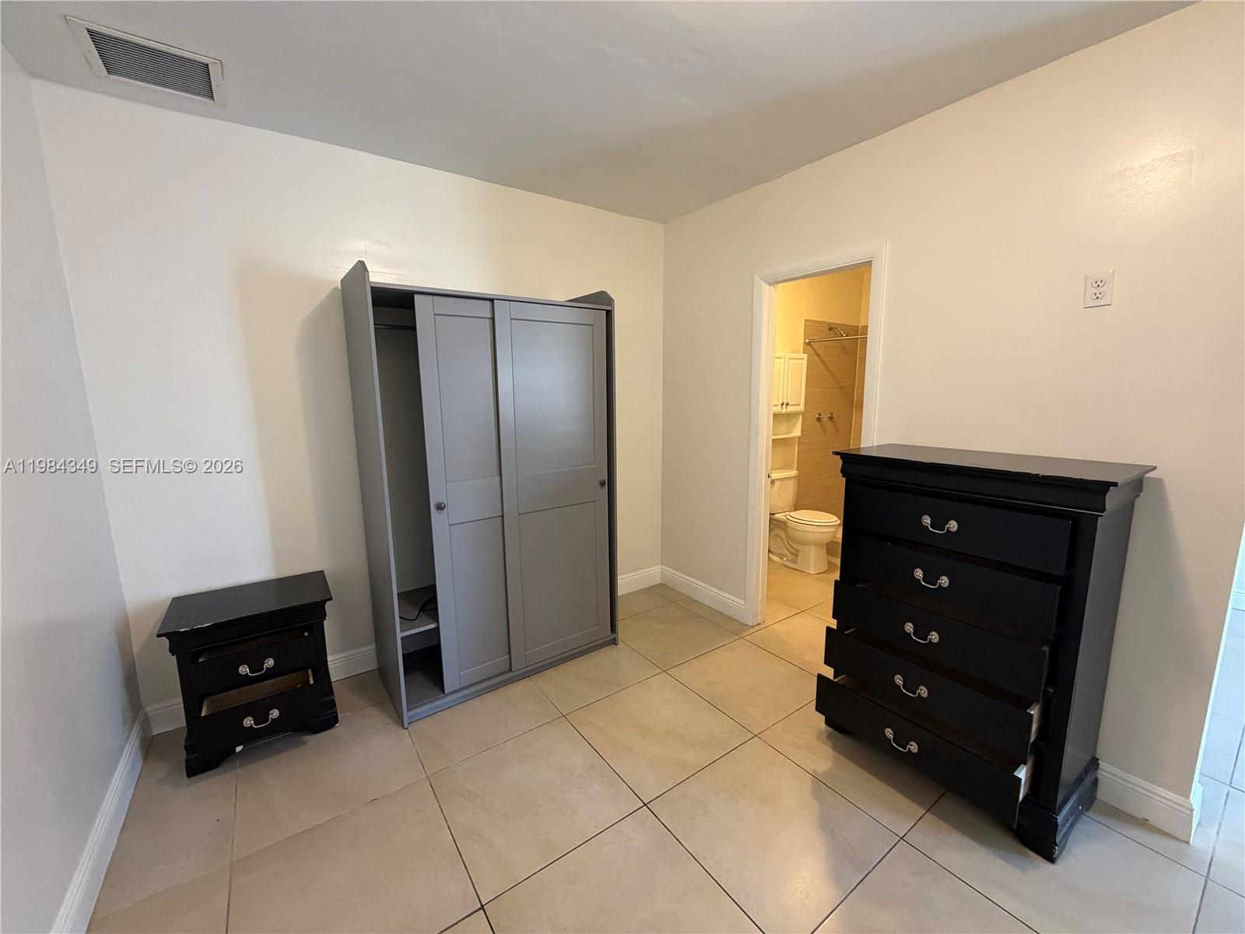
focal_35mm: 14
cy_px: 467
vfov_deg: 85.7
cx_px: 622
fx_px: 504
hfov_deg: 102.1
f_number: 2.2
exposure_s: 1/60
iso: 320
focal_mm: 2.22
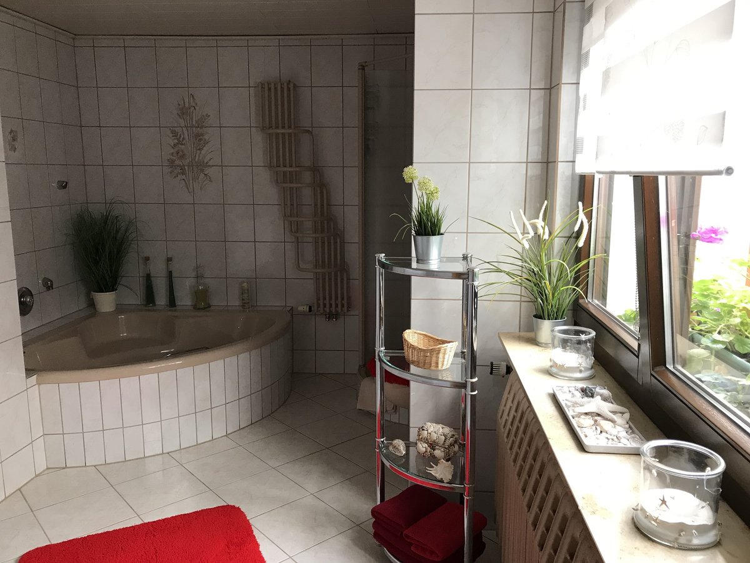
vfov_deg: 49.7
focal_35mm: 28
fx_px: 607
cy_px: 282
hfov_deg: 63.4
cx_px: 375
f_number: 1.8
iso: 32
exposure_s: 1/20
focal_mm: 3.99
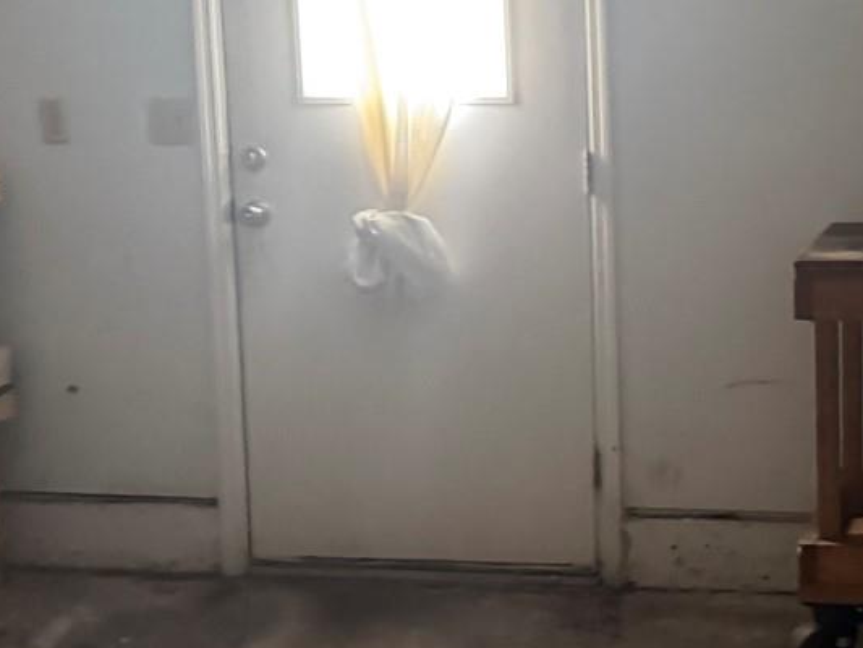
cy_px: 259
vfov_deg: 20.4
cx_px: 823
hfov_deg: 25.9
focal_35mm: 72
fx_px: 1795
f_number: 1.78
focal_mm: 6.76
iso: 1000
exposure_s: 1/34
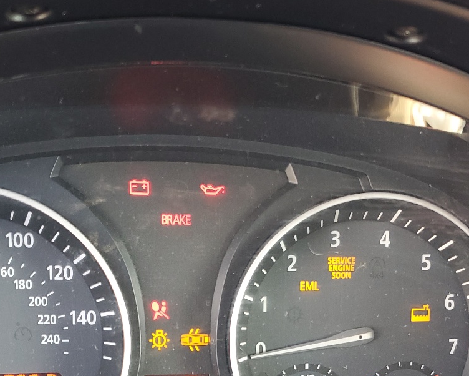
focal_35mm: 54
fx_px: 750
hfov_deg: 34.7
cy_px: 354
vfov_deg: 26.9
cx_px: 223
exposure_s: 1/60.2
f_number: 1.5
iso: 82
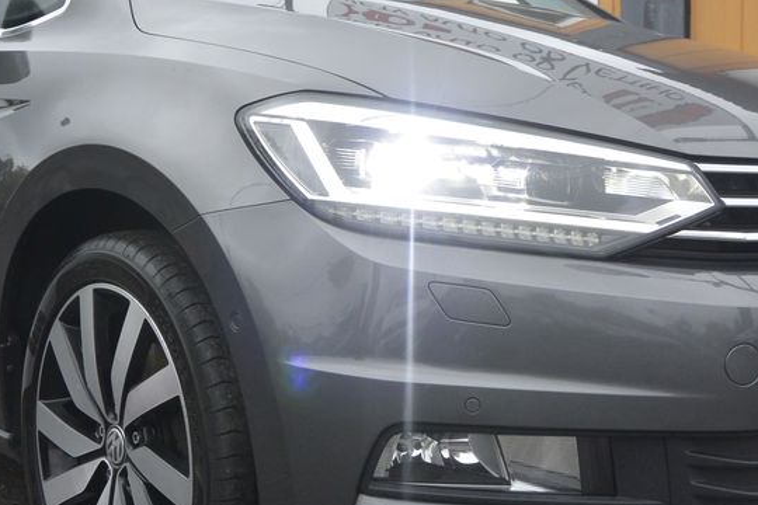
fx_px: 1158
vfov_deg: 24.6
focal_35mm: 55
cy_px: 264
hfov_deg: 36.2
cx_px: 366
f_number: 3.5
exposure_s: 1/80
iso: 400
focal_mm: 11
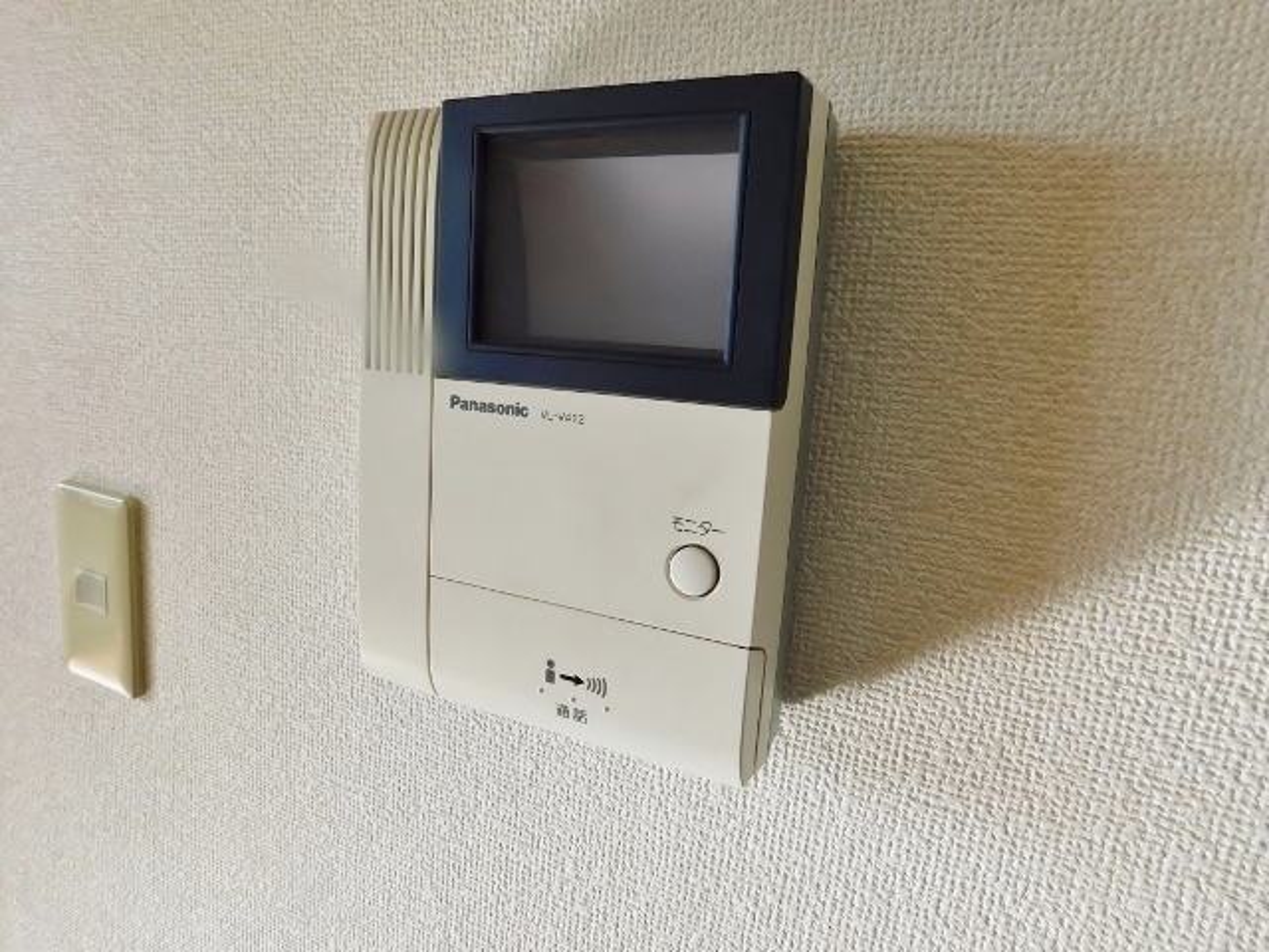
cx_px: 634
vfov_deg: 58.9
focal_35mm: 23
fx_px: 843
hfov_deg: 73.9
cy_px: 476
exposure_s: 1/200
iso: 125
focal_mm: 4
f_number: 3
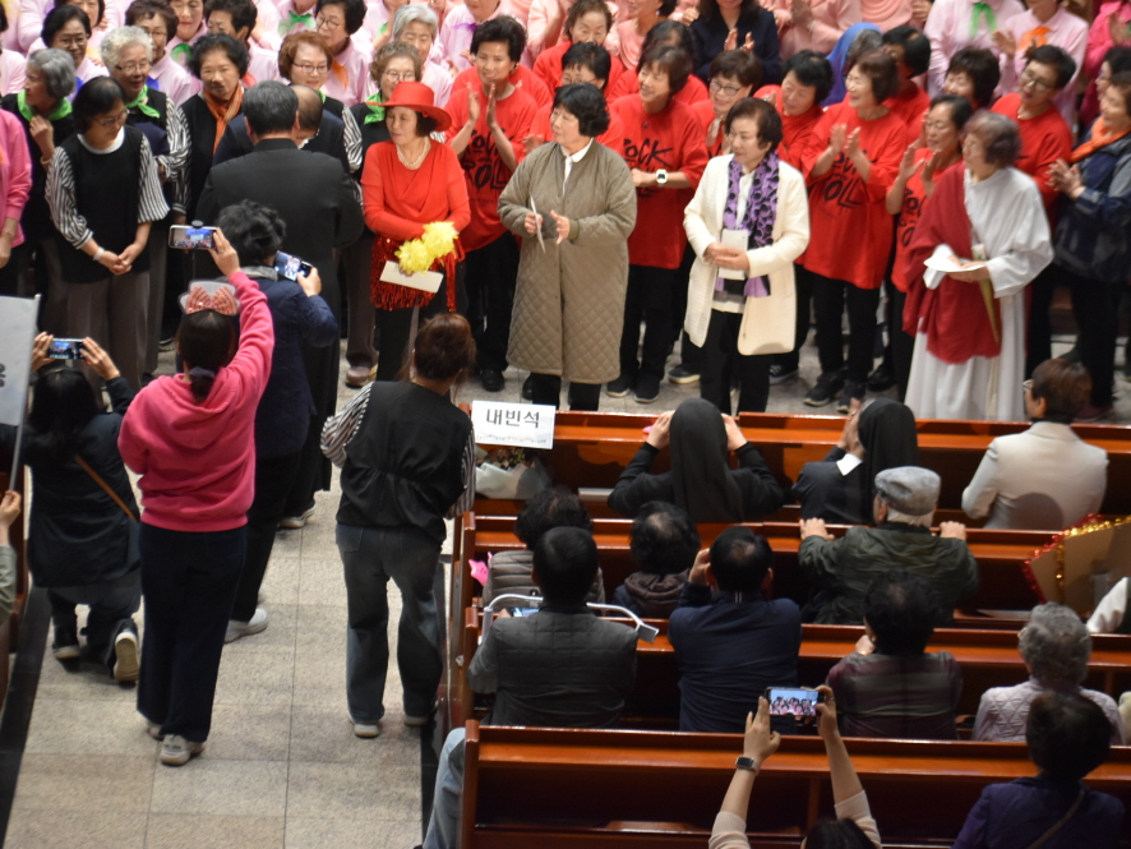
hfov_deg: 17.3
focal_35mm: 114
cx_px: 546
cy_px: 425
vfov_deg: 13.0
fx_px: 3726
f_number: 4.5
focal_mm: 70
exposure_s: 1/60
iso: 1250
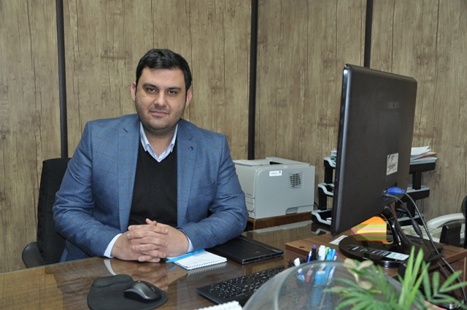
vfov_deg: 34.1
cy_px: 155
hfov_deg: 49.6
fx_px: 505
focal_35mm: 39
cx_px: 234
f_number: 4
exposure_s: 1/60
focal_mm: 26
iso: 1000
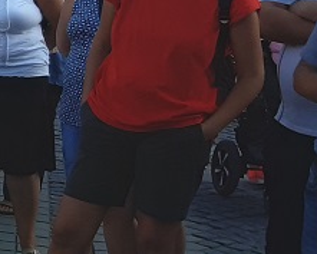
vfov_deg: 11.1
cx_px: -404
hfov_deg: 11.8
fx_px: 1295
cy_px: 24
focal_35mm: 138
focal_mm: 3.92
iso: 40
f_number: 1.7
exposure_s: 1/798
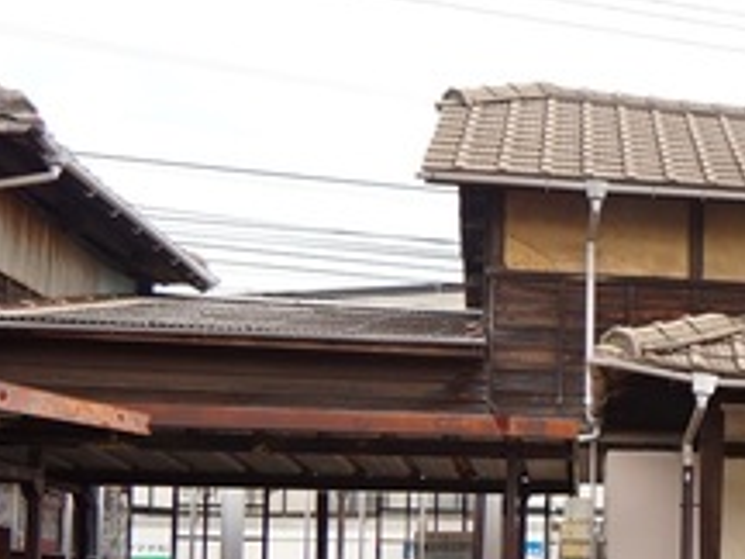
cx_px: 1186
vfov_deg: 19.8
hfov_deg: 21.5
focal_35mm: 72
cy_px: 566
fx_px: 1550
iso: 100
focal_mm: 10
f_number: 5.6
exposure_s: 1/200
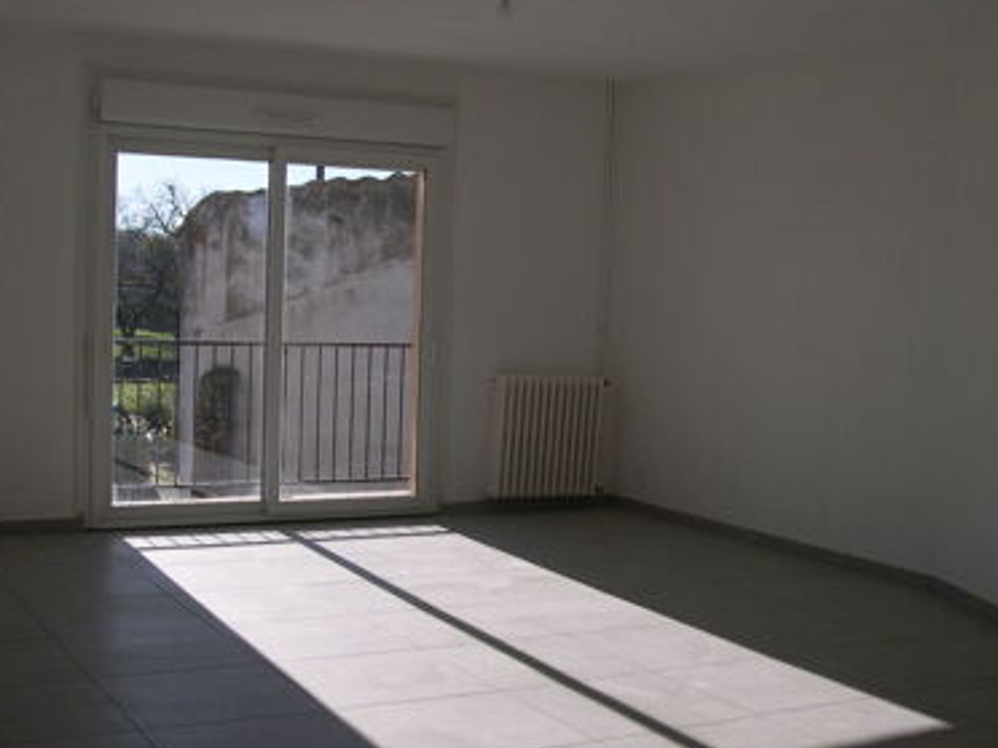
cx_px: 539
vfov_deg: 29.7
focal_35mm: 49
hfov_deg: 38.9
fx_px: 1413
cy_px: 408
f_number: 7.6
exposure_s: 1/170
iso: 100
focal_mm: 8
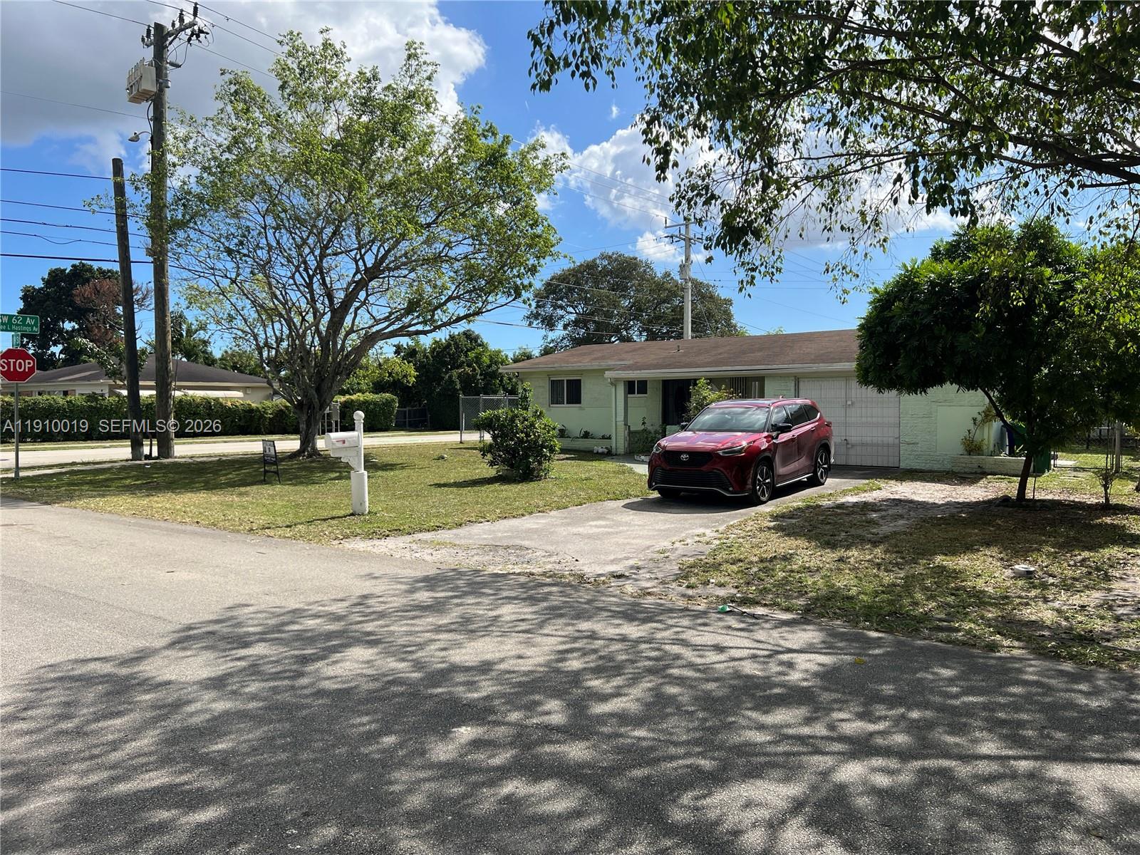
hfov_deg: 67.3
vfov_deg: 53.1
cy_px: 428
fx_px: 856
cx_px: 570
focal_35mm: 26
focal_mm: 5.7
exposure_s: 1/4274
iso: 50
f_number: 1.5
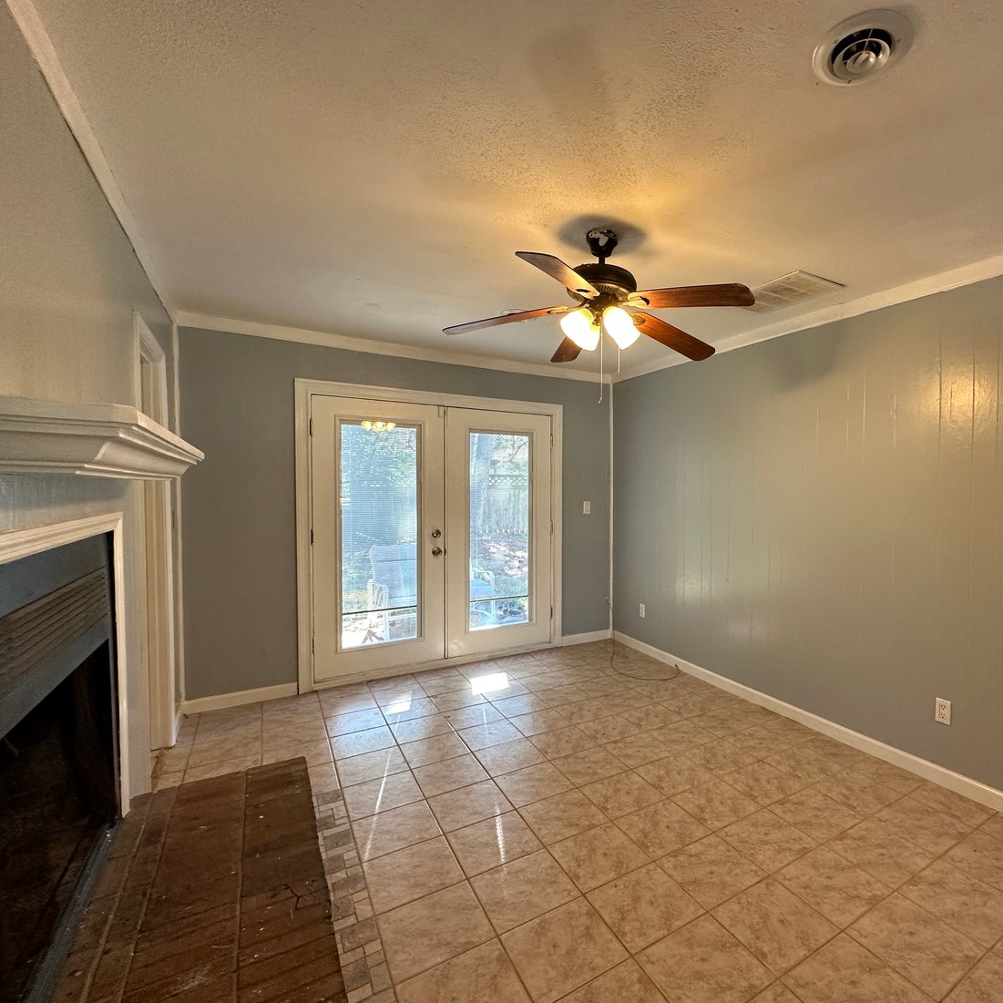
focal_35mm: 17
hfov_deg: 81.9
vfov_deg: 84.0
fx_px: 557
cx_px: 646
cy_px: 502
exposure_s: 1/120
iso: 200
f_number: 2.2
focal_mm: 2.22
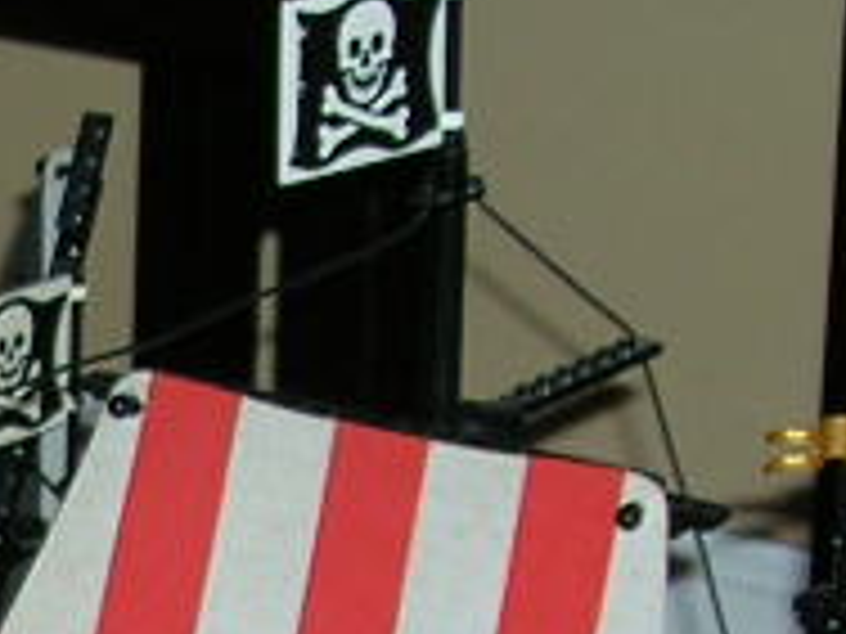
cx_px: -616
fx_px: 6134
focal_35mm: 251
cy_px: 1079
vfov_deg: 5.8
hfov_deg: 7.7
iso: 50
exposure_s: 1/60.1
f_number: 3.2
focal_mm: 7.7
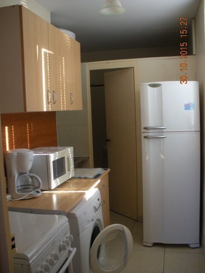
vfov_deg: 51.4
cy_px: 136
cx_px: 102
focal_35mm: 36
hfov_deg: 39.7
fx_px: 284
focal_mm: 6.3
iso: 141
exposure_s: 1/59.2
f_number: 3.5
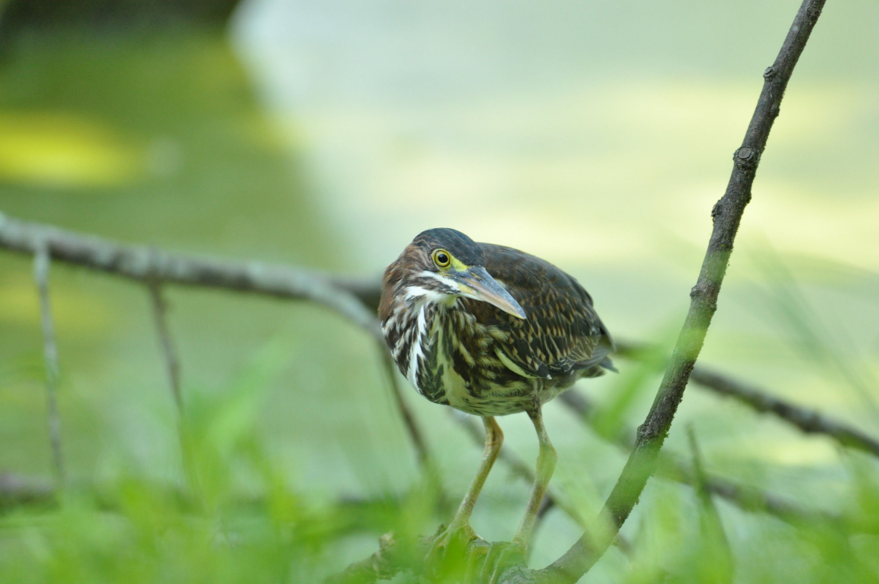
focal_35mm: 750
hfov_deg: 2.8
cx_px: 440
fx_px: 18291
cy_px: 292
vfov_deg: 1.8
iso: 1000
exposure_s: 1/250
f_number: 5.6
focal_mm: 500
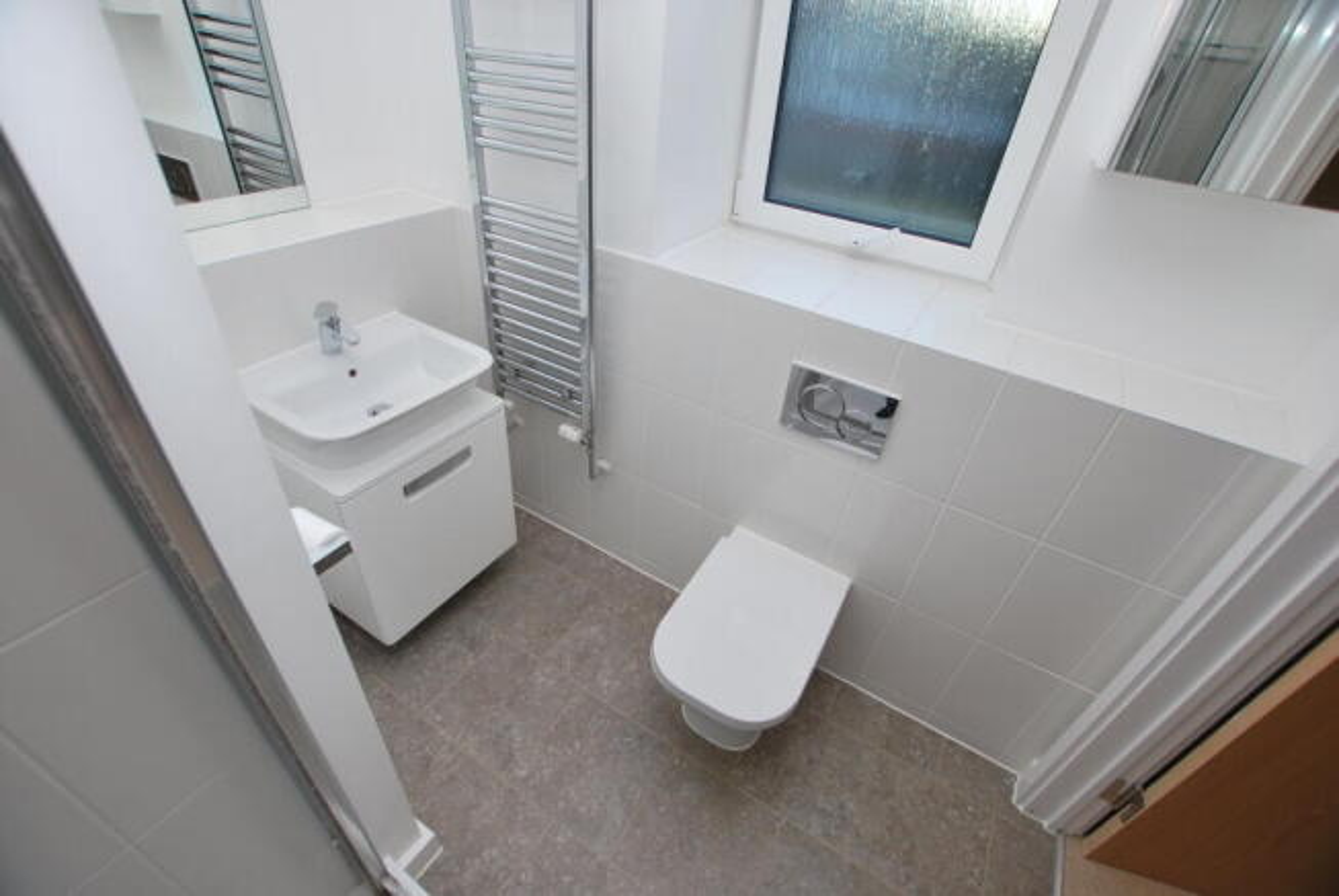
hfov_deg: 100.3
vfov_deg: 77.5
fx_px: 559
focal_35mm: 15
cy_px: 448
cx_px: 670
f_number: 4
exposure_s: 1/60
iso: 100
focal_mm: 10
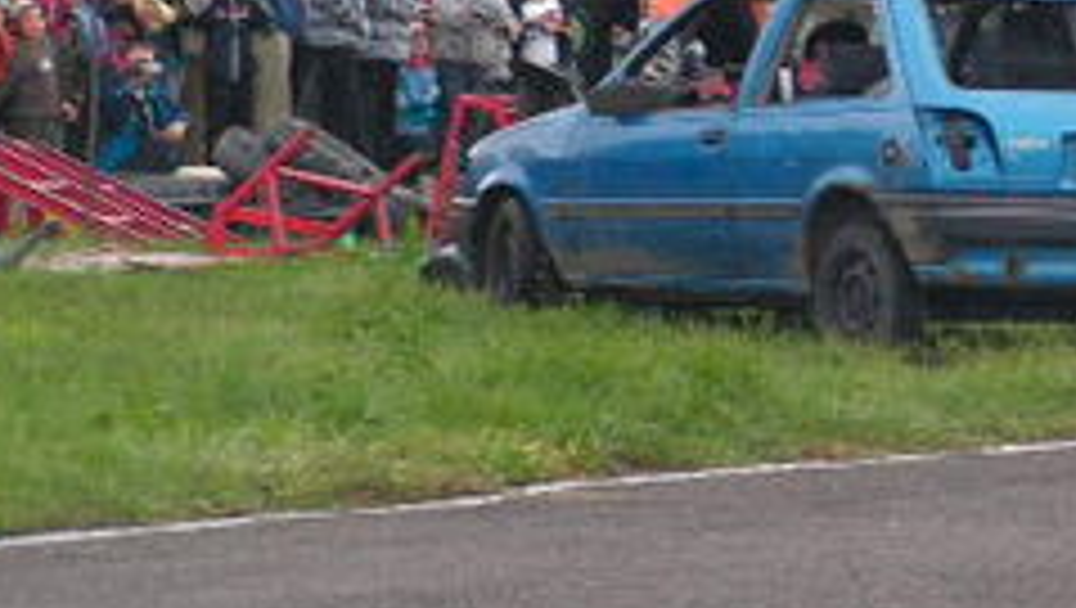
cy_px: 146
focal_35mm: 296
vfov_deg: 4.1
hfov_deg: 7.3
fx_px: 8454
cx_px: 990
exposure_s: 1/125
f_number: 3.4
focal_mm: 21.8
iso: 160
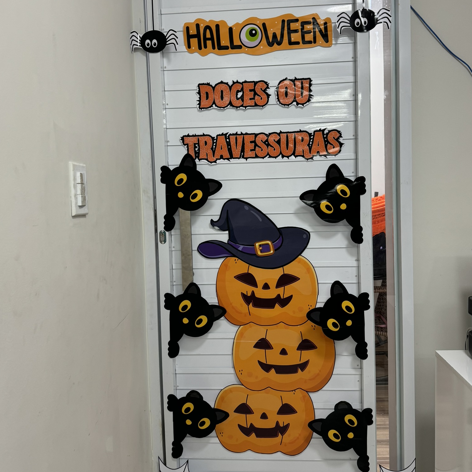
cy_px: 208
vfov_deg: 55.5
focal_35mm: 29
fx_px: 447
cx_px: 239
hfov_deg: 55.6
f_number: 1.78
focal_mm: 6.76
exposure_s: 1/60
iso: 125
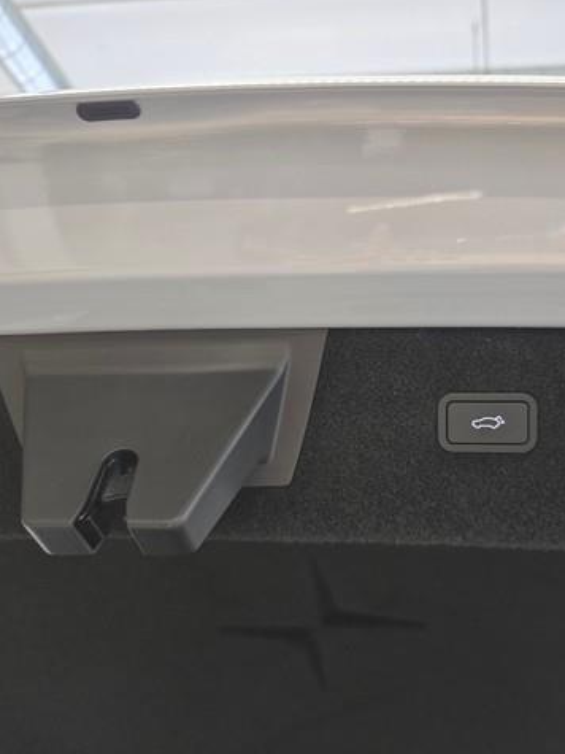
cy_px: 375
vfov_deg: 58.4
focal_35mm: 31
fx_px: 675
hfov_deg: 45.1
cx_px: 343
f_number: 1.7
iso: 200
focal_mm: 6.3
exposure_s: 1/100
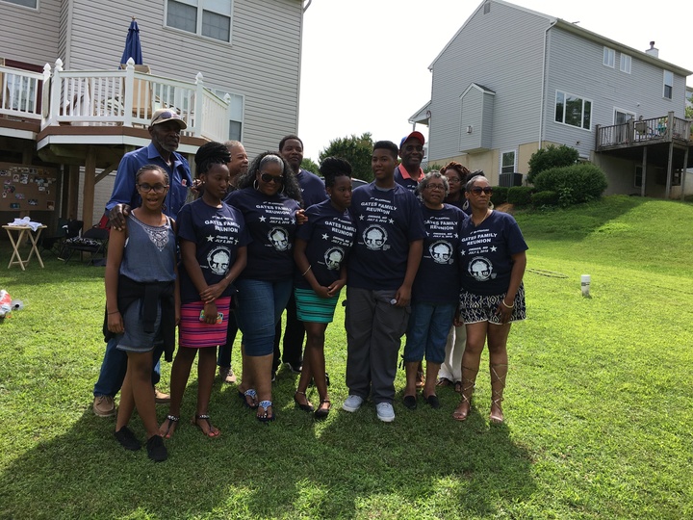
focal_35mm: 29
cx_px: 346
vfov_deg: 48.2
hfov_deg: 61.7
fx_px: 581
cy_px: 260
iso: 25
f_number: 2.2
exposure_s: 1/950
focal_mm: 4.15
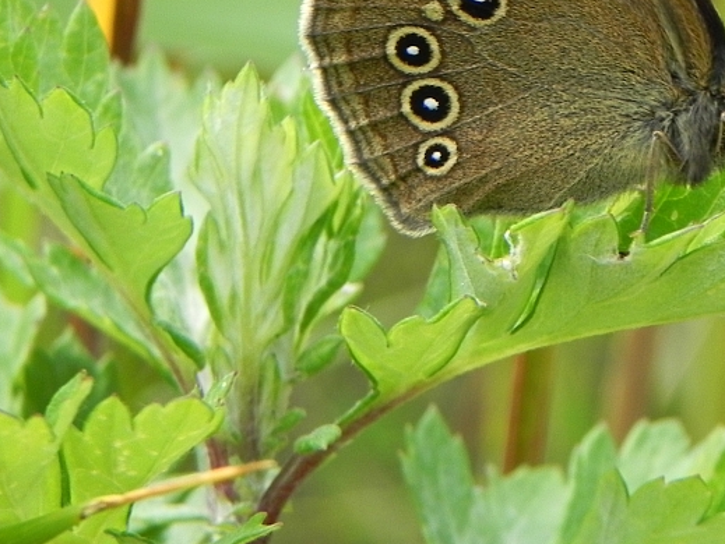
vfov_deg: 7.2
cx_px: 623
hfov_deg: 9.5
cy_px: 29
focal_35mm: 207
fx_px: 4338
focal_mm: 18.8
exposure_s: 1/151
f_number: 5
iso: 160
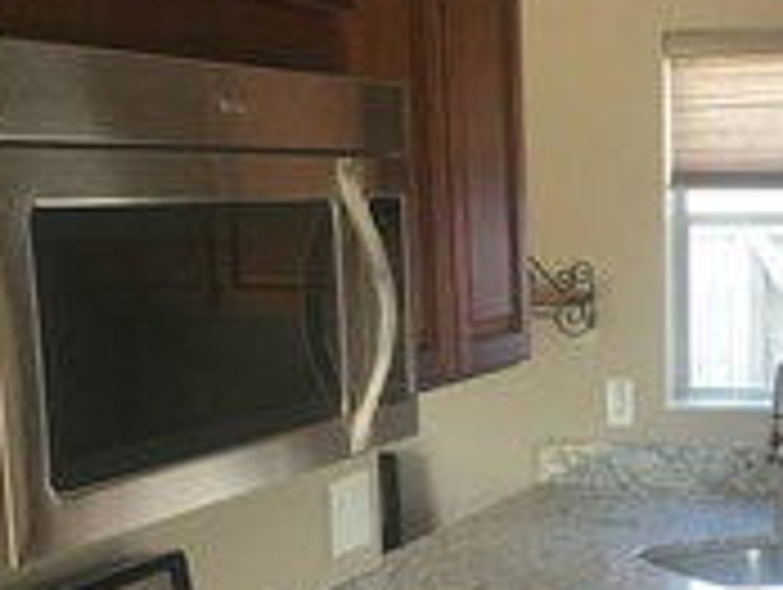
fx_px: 1721
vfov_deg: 19.2
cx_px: 677
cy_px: 509
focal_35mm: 76
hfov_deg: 25.0
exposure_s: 1/30
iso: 40
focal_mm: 3.3
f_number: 2.4
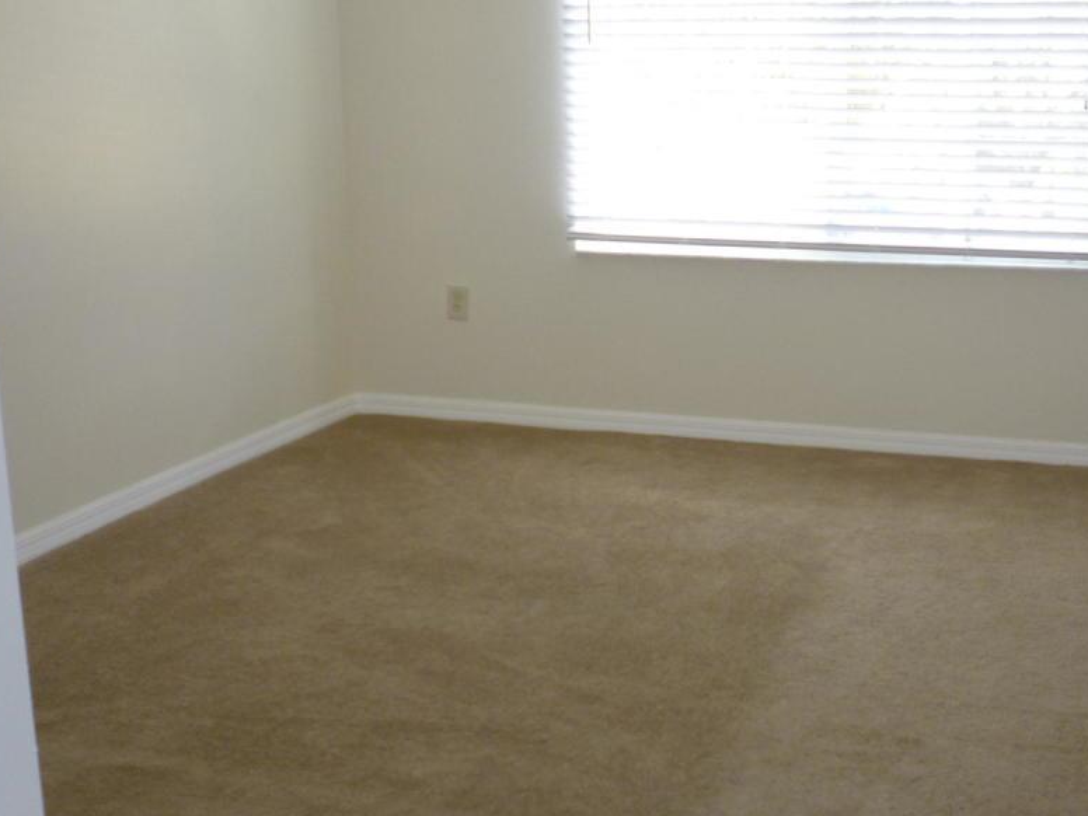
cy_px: 460
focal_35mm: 51
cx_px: 648
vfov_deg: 28.5
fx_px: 1603
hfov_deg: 37.4
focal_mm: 5.2
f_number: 3.3
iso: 100
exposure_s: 1/30
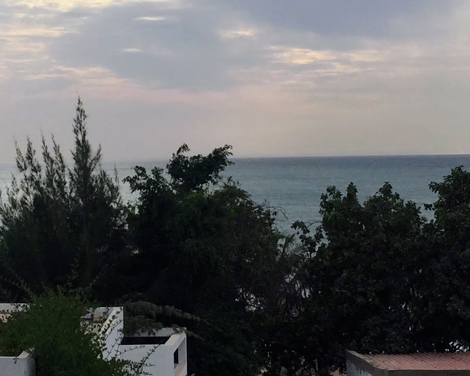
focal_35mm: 94
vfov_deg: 16.4
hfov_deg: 20.3
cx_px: 165
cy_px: 183
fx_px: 1307
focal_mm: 4.15
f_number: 2.2
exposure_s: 1/2083
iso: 32
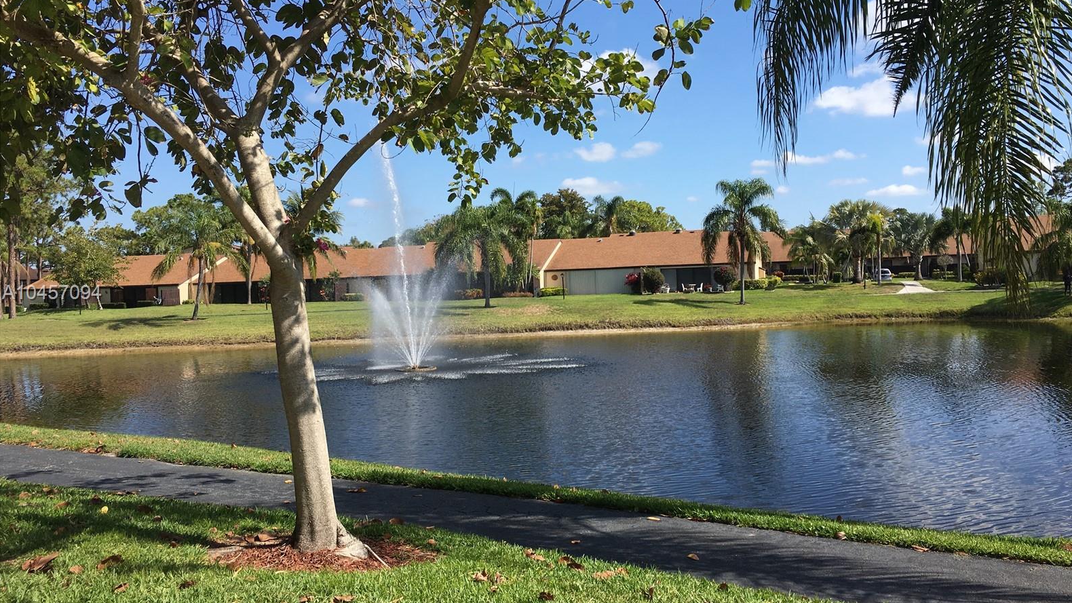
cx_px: 541
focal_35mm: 32
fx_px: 910
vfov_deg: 36.7
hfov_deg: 61.0
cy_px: 294
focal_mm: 4.15
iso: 25
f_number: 2.2
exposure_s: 1/1603
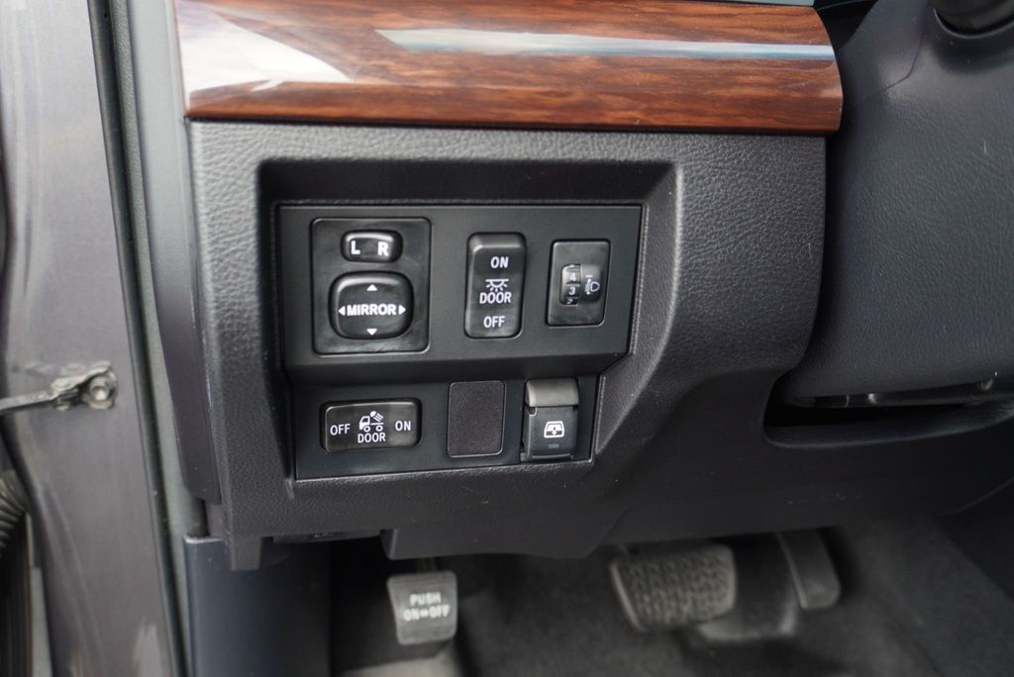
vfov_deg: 41.8
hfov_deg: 59.5
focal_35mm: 32
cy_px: 338
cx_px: 507
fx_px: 888
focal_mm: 21
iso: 200
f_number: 4
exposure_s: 1/60
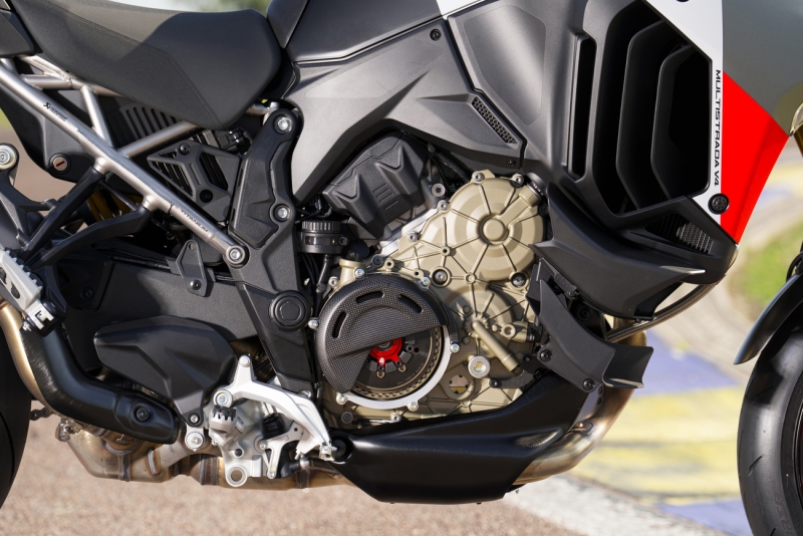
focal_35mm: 153
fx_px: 3414
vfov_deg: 9.0
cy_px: 268
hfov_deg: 13.4
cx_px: 402
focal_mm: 153
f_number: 5
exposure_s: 1/250
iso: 50
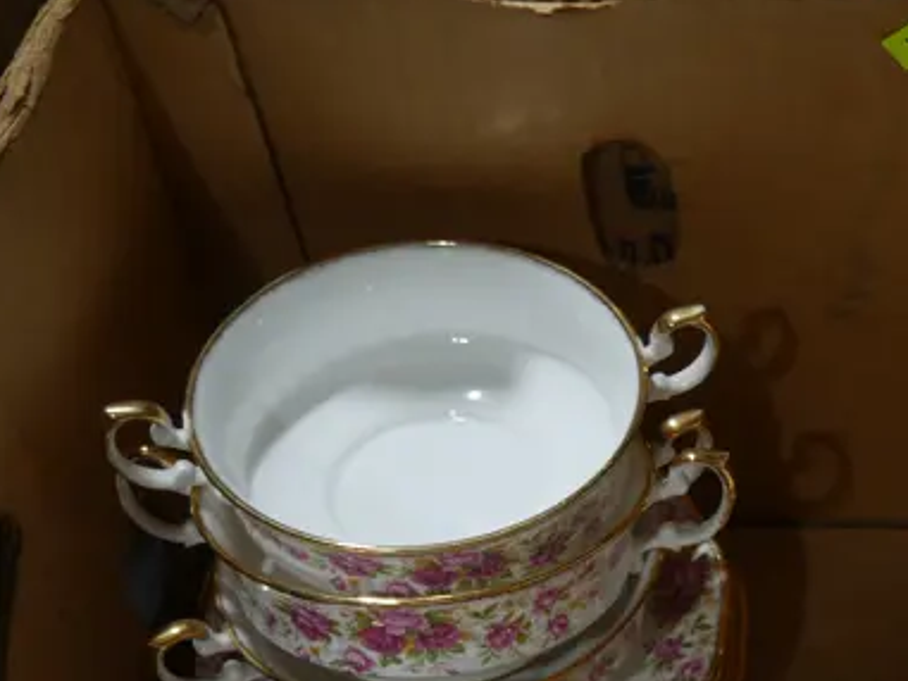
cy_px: 744
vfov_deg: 16.7
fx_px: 2257
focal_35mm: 86
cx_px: 1006
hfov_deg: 21.5
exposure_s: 1/125
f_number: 3.6
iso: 200
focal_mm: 16
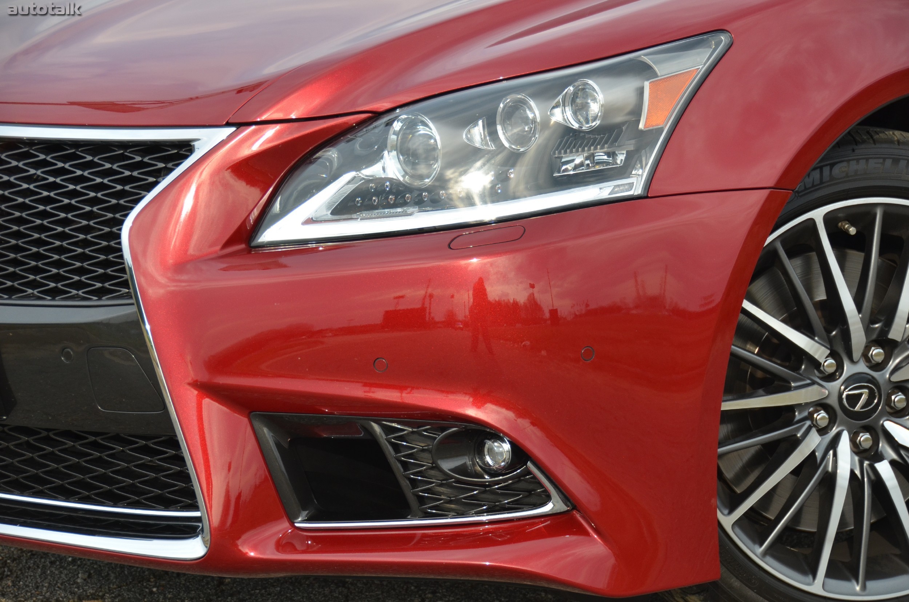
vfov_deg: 13.0
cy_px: 301
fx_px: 2646
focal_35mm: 105
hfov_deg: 19.5
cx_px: 454
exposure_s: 1/1000
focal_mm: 70
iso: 450
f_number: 5
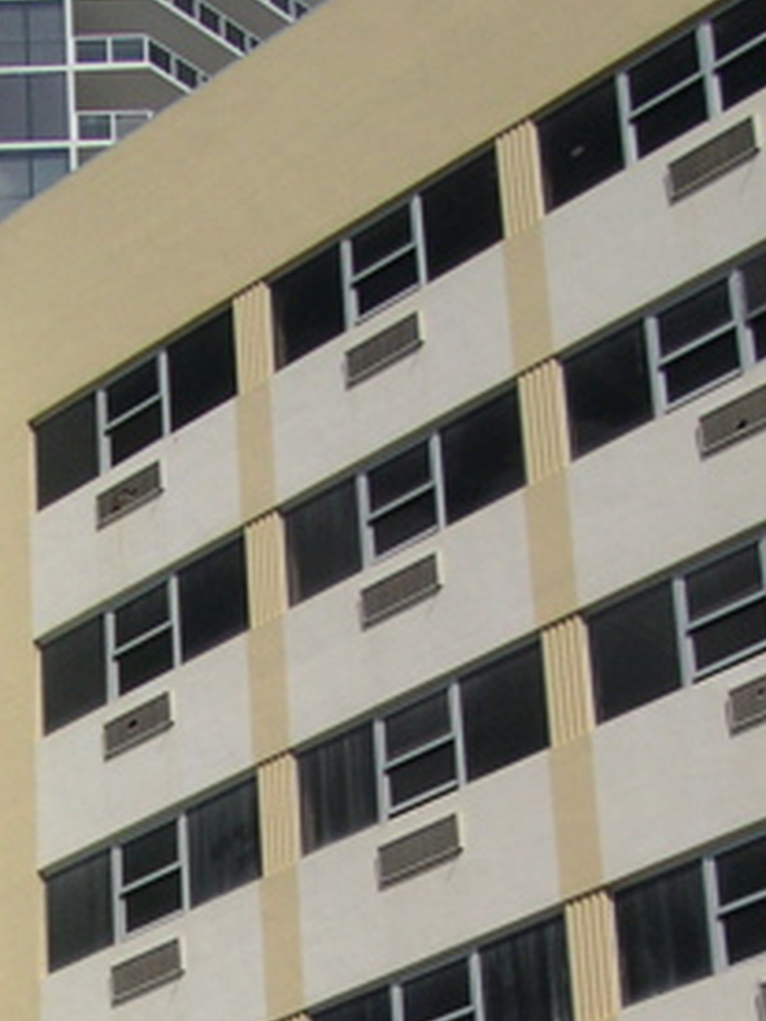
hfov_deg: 13.2
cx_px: -63
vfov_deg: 16.7
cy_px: 1398
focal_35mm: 110
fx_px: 3246
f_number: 7.6
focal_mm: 8
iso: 100
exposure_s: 1/700
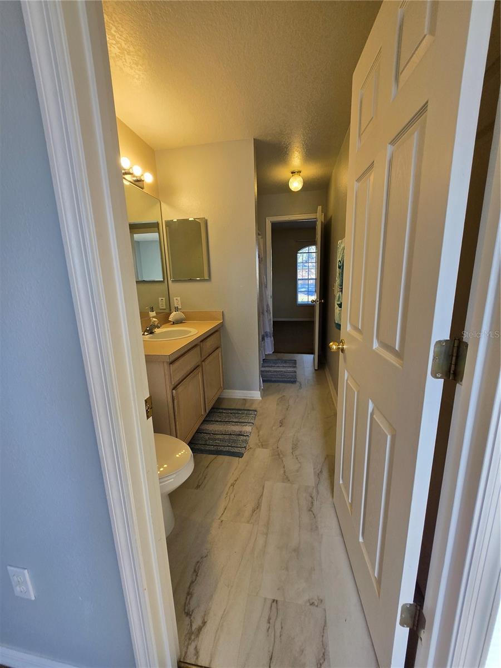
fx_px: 251
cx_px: 250
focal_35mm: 13
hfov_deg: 89.9
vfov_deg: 106.2
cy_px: 334
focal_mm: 1.7
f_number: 2.2
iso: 50
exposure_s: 1/120
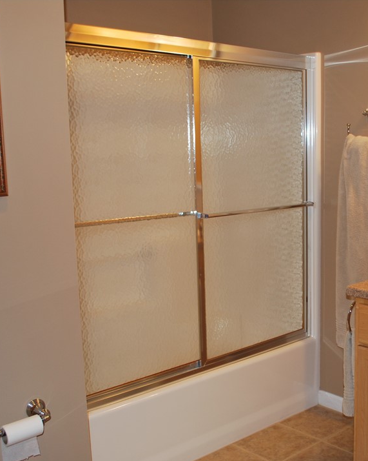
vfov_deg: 39.5
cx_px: 268
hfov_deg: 31.6
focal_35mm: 47
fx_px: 640
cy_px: 232
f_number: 4
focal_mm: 22
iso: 200
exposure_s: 1/60
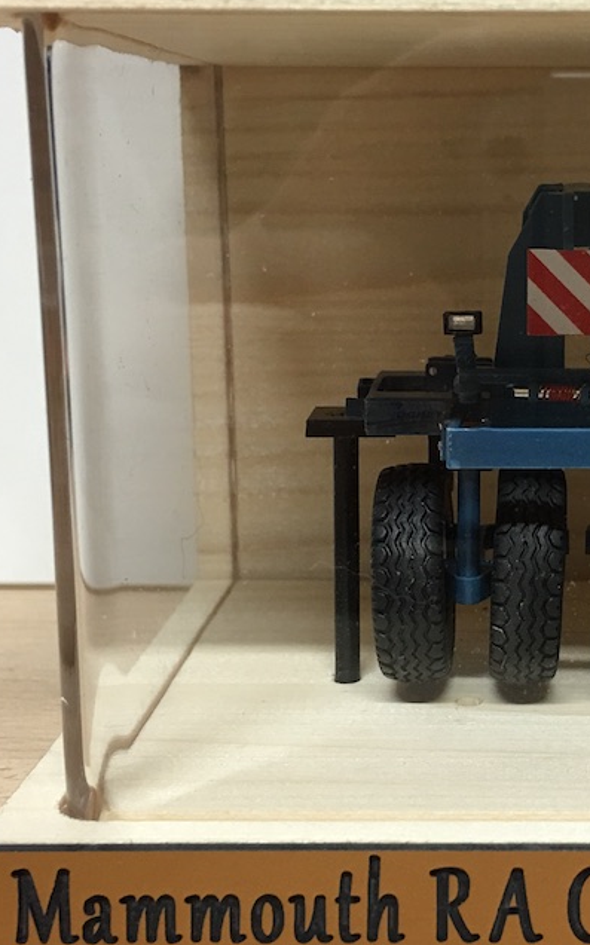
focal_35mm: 58
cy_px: 450
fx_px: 1494
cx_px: 538
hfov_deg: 21.8
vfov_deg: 35.1
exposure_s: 1/17
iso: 50
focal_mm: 4.15
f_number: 2.2
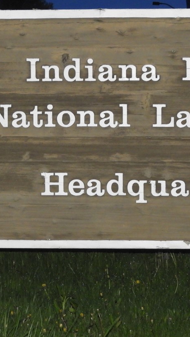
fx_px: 1120
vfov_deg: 17.2
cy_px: 146
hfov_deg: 9.7
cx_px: 117
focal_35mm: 125
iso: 500
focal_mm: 11.6
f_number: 4.2
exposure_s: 1/30
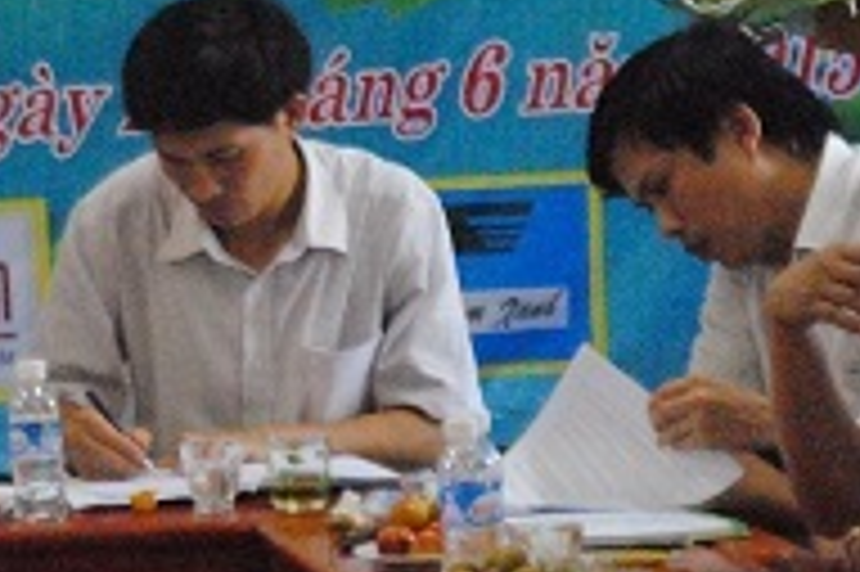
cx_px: -482
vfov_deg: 5.8
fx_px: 5633
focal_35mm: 236
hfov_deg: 8.5
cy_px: 2
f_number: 2.8
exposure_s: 1/200
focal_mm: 50
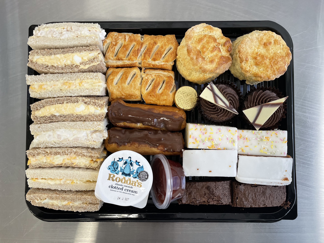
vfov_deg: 53.1
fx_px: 243
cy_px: 122
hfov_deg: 67.3
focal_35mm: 26
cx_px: 162
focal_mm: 4.2
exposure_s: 1/100
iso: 125
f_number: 1.6
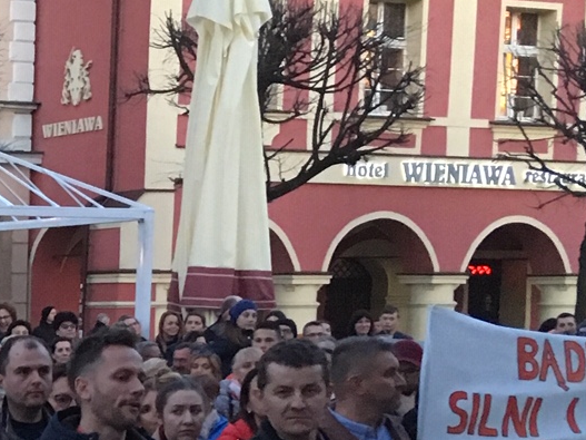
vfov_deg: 13.1
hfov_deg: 16.1
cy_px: 495
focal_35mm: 111
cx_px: -317
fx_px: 1879
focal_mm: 4.15
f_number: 2.2
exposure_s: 1/17
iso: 200
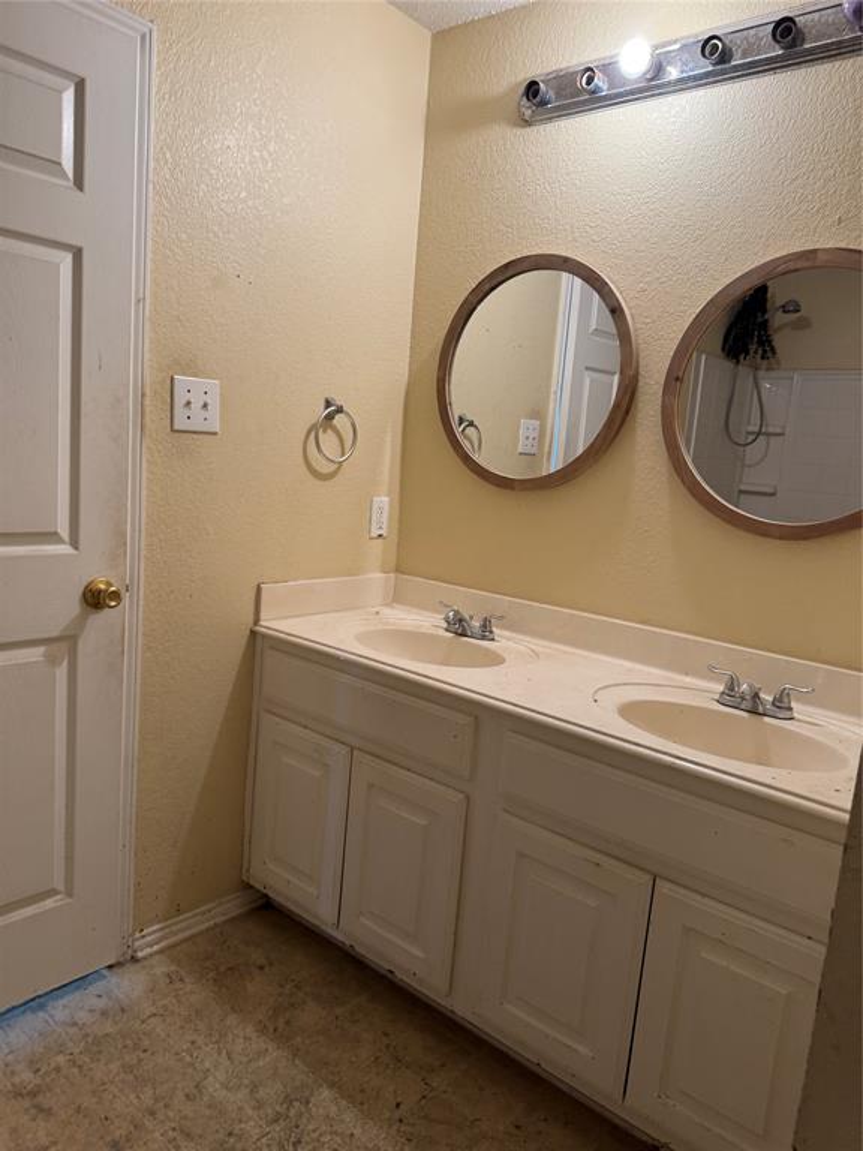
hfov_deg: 56.8
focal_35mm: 24
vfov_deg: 71.6
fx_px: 798
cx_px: 432
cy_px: 576
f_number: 1.78
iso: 160
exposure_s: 1/60
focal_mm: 6.76
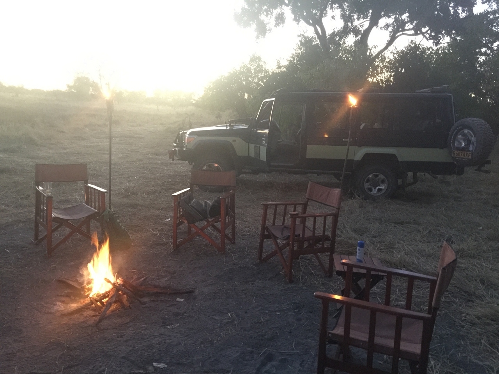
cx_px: 250
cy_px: 187
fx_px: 418
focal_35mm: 29
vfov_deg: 48.2
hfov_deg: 61.7
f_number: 2.2
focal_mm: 4.15
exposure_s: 1/4
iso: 200
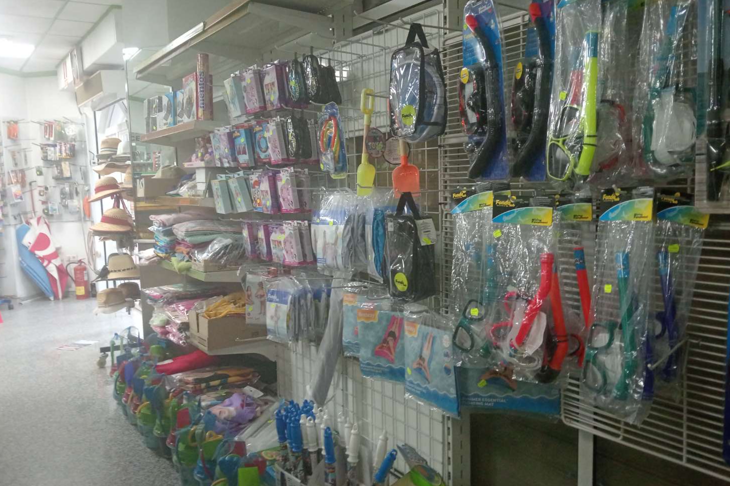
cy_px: 241
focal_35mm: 30
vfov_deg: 43.6
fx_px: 608
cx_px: 356
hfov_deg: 61.9
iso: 901
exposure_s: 1/25
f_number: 1.8
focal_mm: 3.98
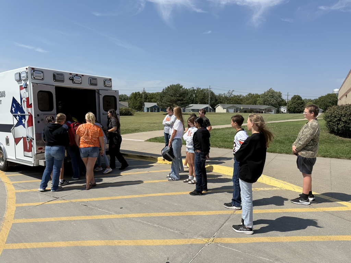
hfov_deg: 71.6
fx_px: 243
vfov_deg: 56.8
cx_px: 176
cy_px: 132
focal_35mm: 24
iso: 80
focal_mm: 6.76
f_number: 1.78
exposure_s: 1/6173
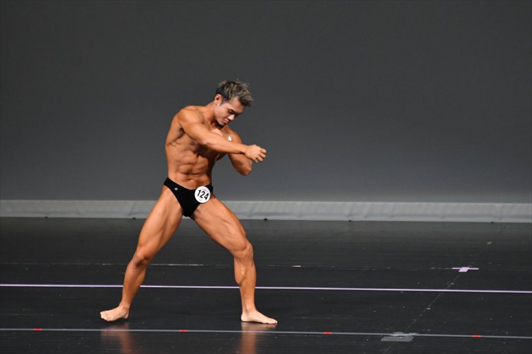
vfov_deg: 4.4
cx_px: 266
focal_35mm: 315
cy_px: 177
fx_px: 4653
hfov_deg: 6.5
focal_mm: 210
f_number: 5.6
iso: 4000
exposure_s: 1/400
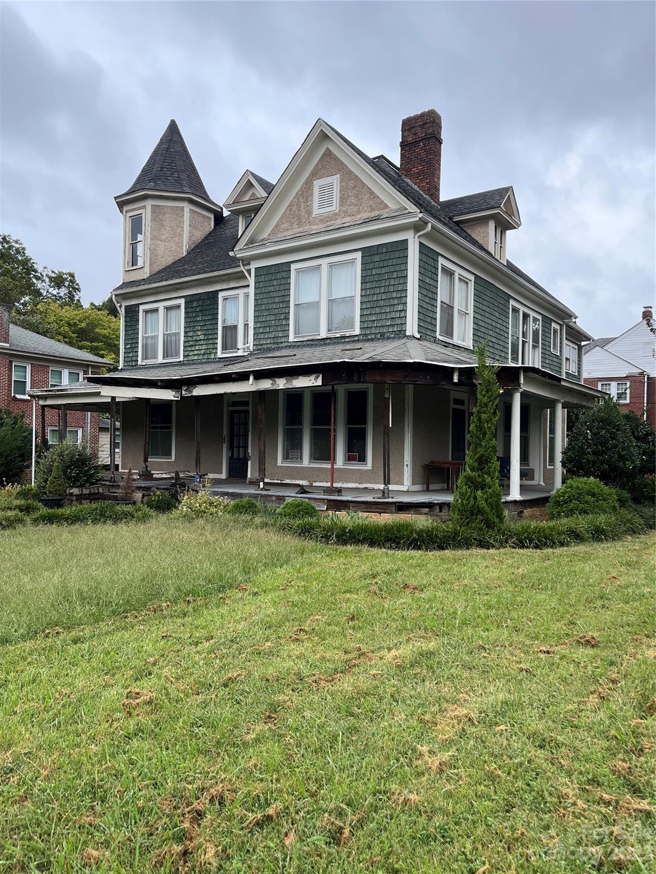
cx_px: 328
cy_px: 437
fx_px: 657
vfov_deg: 67.3
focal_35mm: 26
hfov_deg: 53.1
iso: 50
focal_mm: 5.1
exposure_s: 1/1477
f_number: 1.6
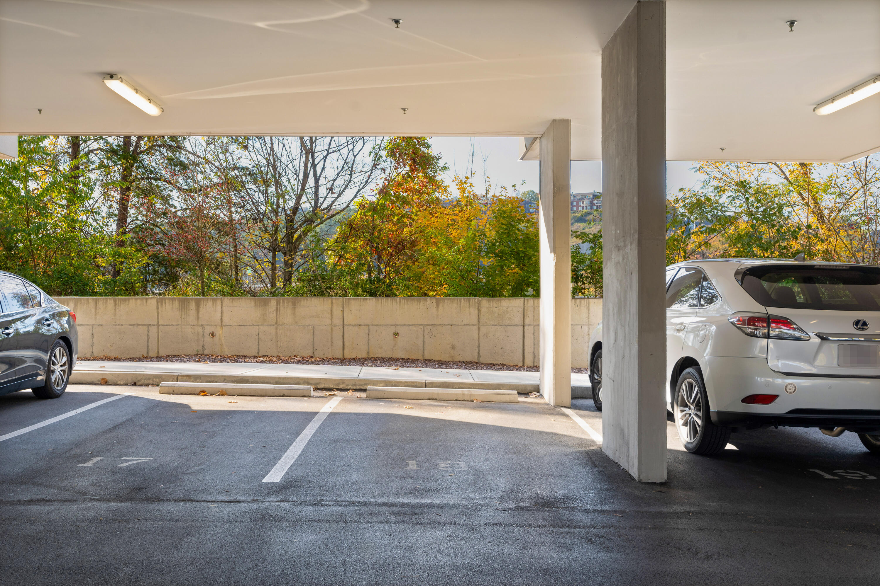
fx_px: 855
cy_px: 293
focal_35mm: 35
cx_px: 440
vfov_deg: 37.9
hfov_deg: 54.4
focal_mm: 35
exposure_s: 1/125
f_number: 7.1
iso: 320
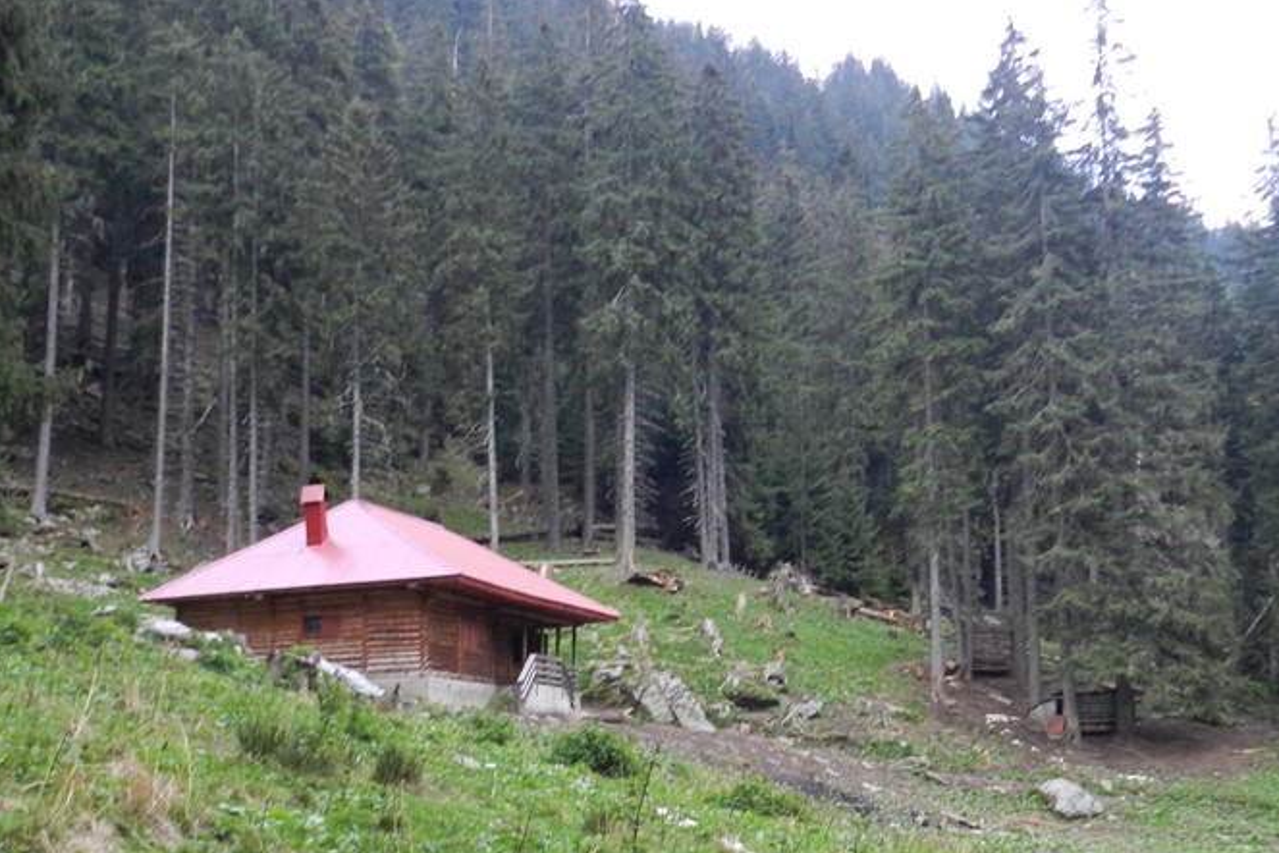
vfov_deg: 29.5
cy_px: 610
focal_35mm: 45
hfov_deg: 43.6
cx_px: 693
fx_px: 1599
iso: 250
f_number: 3.6
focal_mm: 5
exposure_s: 1/25
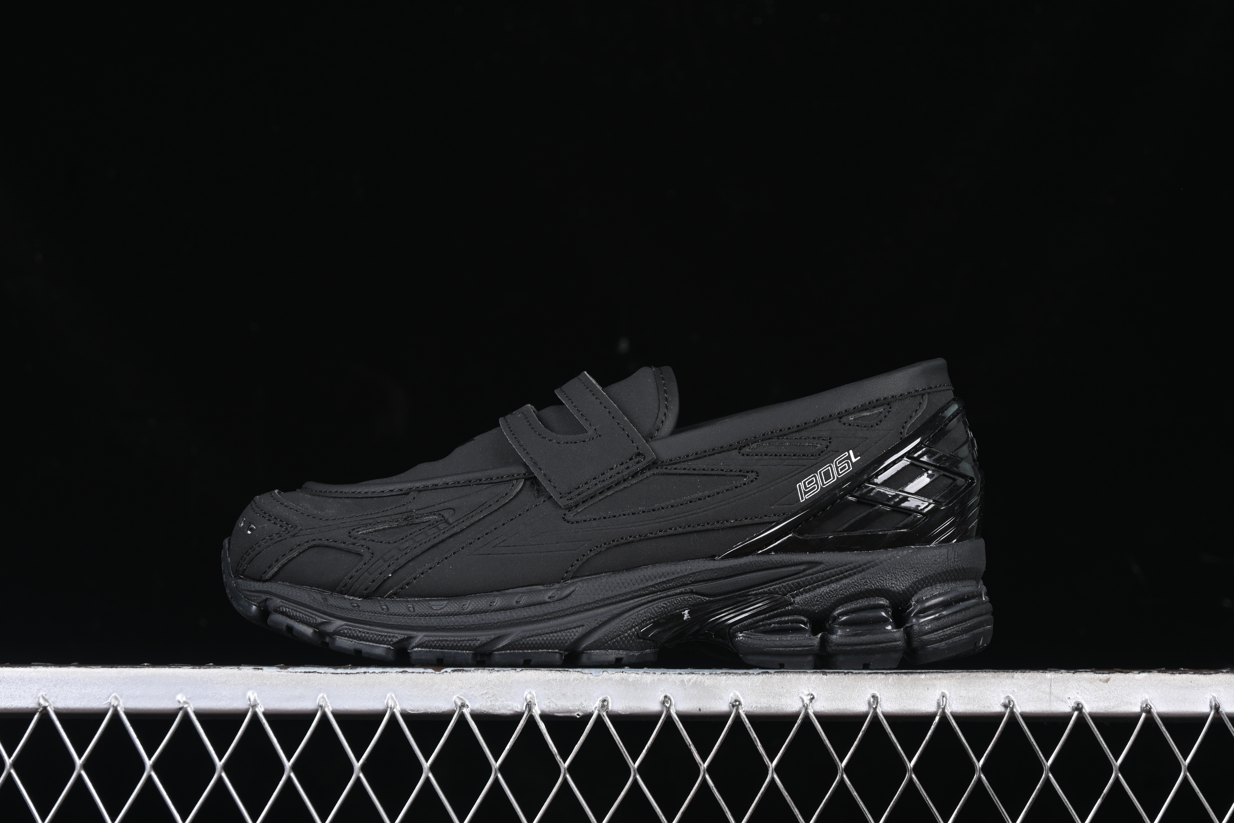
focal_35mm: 75
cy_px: 412
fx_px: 2571
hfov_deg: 27.0
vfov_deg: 18.2
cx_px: 617
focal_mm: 50
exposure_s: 1/50
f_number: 6.3
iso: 160
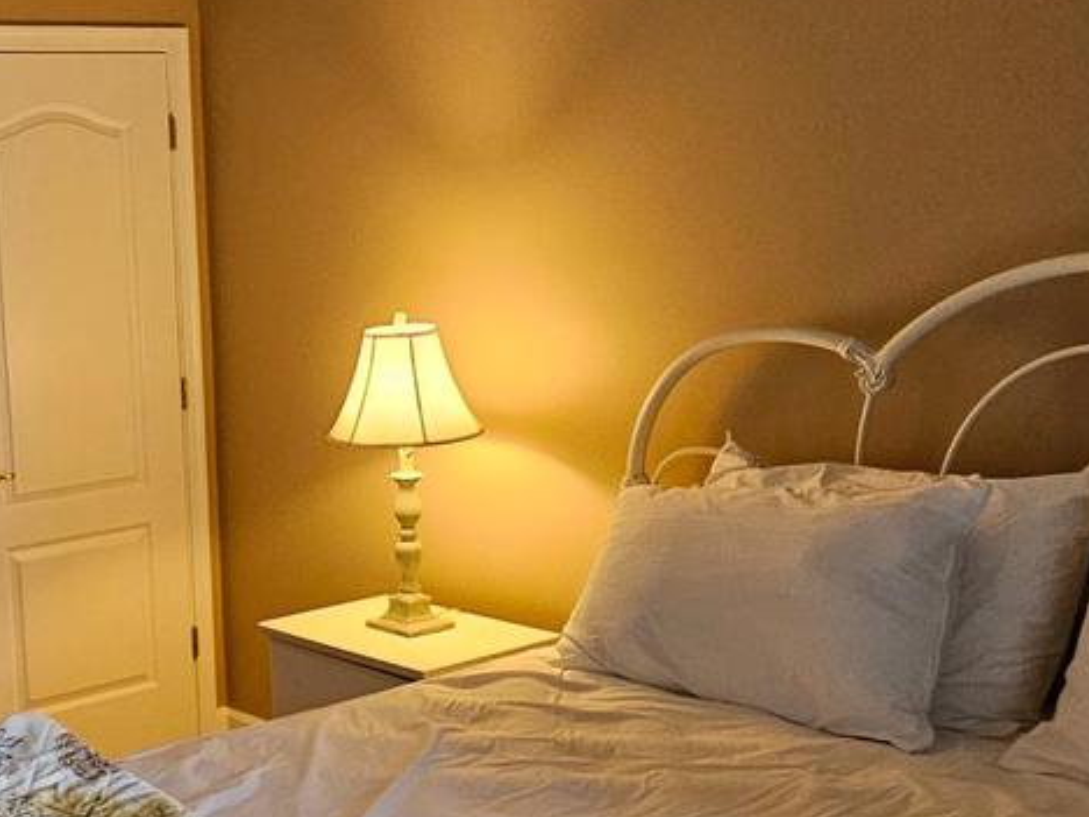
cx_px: -81
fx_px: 1258
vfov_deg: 35.9
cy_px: 479
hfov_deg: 39.2
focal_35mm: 40
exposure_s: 1/60
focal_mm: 2.2
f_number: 2.2
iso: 250
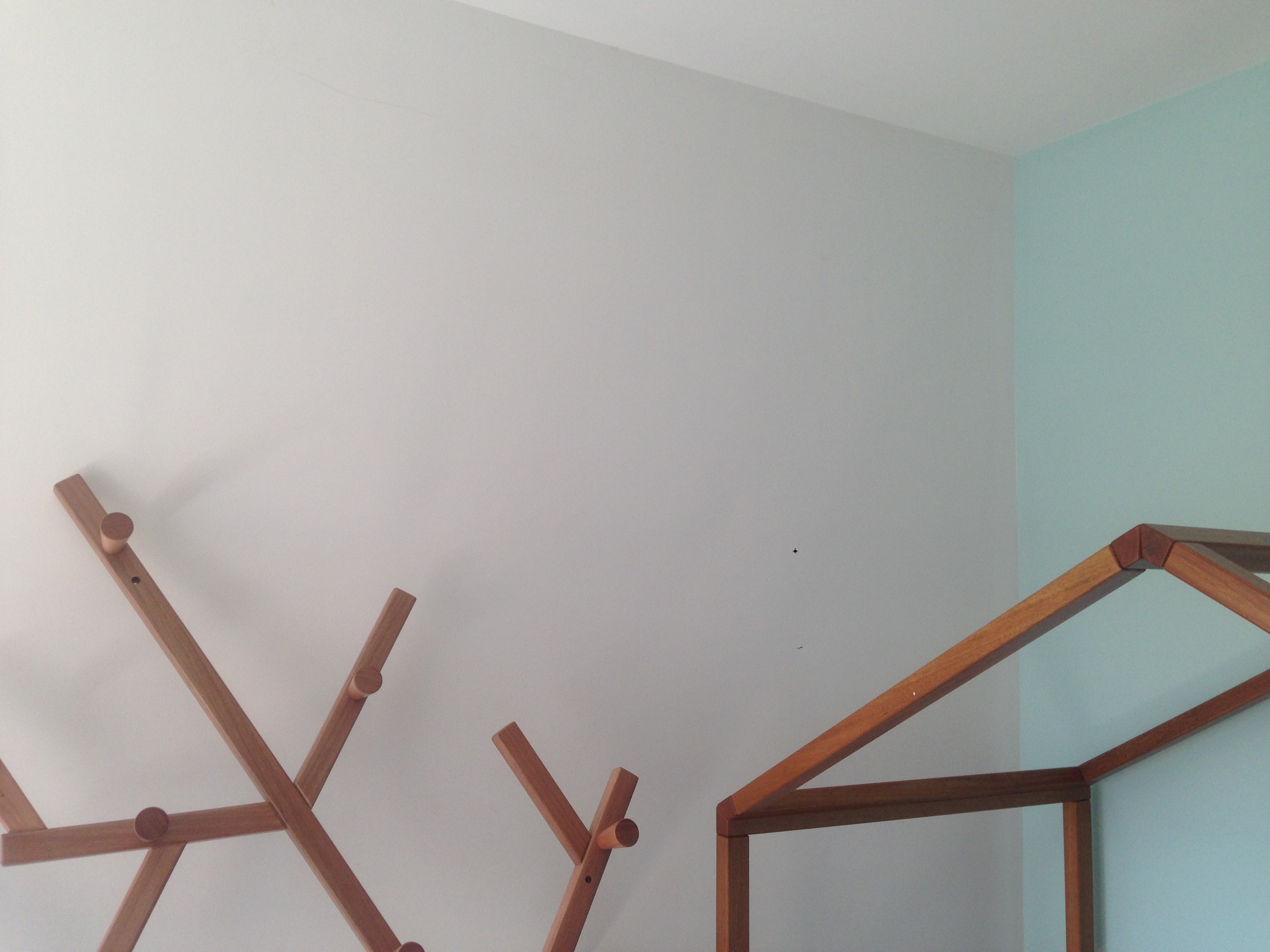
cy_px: 476
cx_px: 635
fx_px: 1211
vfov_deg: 42.9
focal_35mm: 33
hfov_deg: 55.4
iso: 50
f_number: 2.4
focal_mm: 4.12
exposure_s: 1/120
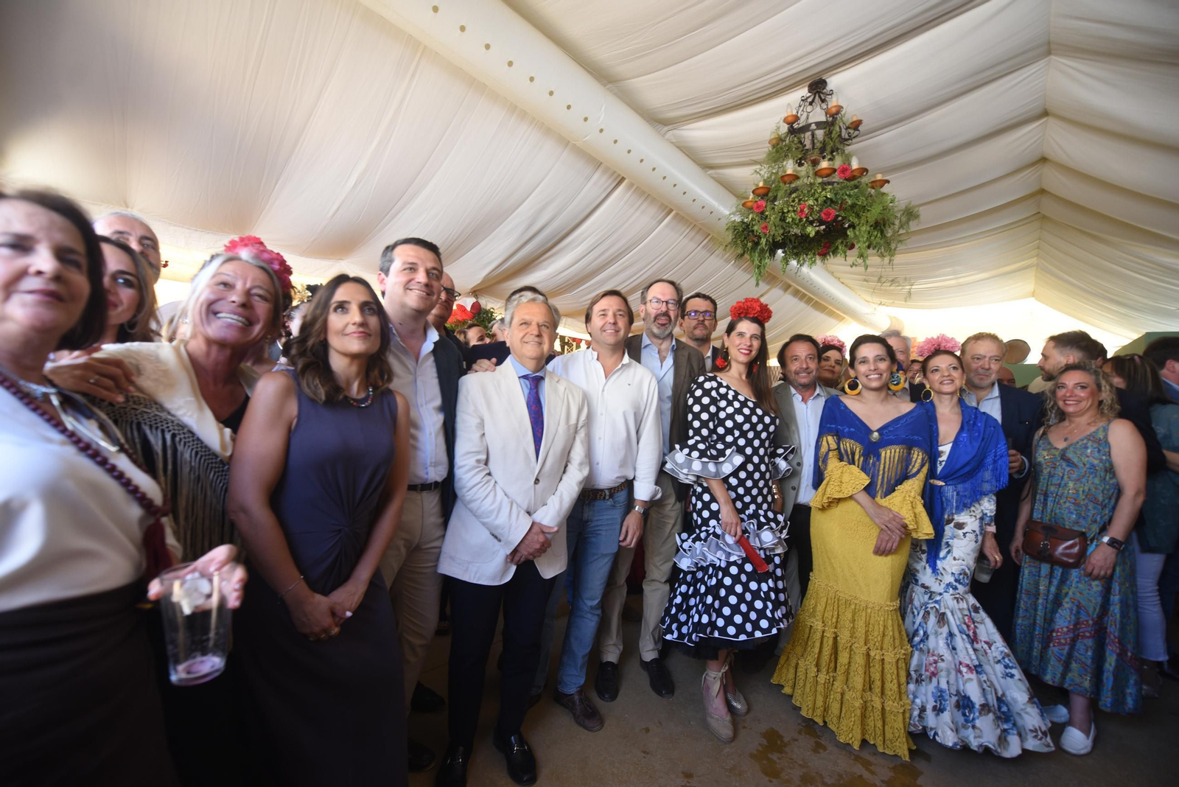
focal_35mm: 14
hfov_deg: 104.2
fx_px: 459
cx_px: 590
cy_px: 394
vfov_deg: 81.3
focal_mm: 14
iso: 450
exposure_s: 1/125
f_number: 2.8
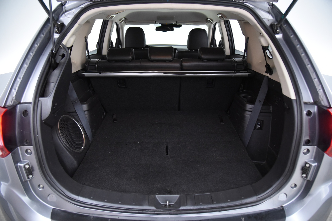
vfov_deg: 53.2
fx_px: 221
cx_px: 166
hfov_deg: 73.7
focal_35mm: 24
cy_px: 110
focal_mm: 24
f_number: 4
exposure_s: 1/80
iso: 4000
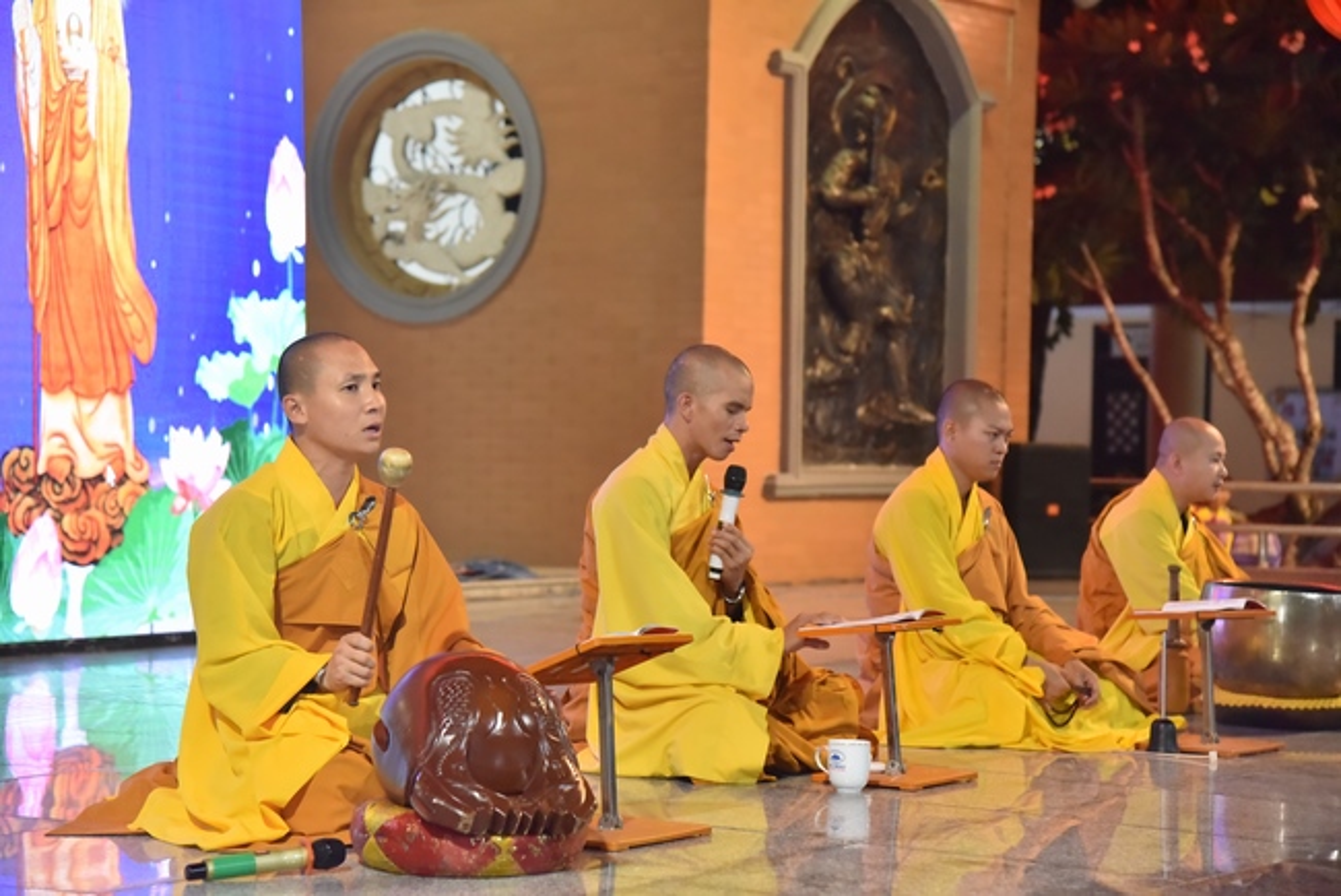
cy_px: 448
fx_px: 3168
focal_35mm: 85
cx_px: 670
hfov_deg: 23.9
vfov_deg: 16.1
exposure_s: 1/125
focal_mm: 85
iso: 5000
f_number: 4.5
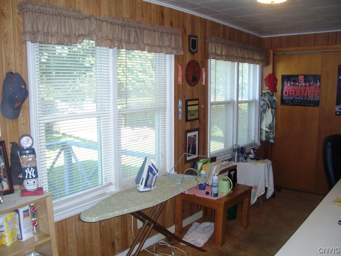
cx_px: 170
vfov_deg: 41.8
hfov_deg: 54.0
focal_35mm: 34
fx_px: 335
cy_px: 128
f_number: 2.7
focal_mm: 5.6
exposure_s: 1/60
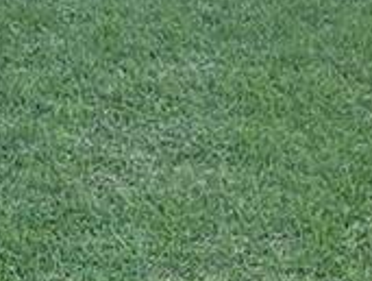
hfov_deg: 8.8
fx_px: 2412
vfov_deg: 6.7
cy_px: 163
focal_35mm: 224
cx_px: 91
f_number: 1.6
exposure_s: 1/962
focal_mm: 5.1
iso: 32
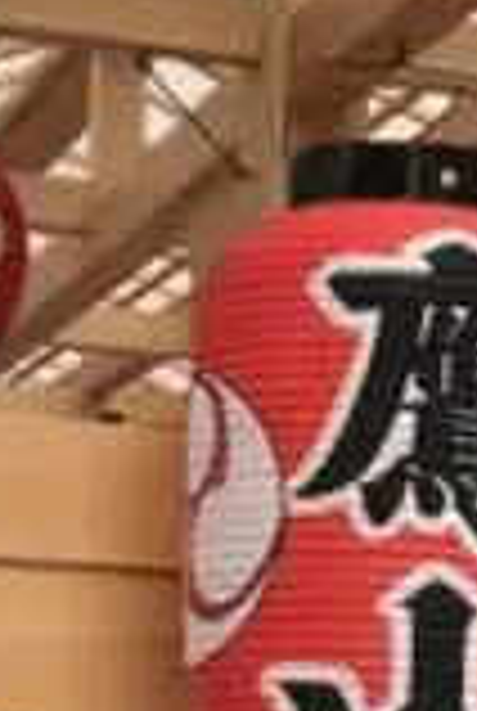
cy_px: 662
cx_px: 351
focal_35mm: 147
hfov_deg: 9.4
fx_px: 2909
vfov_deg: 13.8
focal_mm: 3.99
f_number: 1.8
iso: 20
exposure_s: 1/352
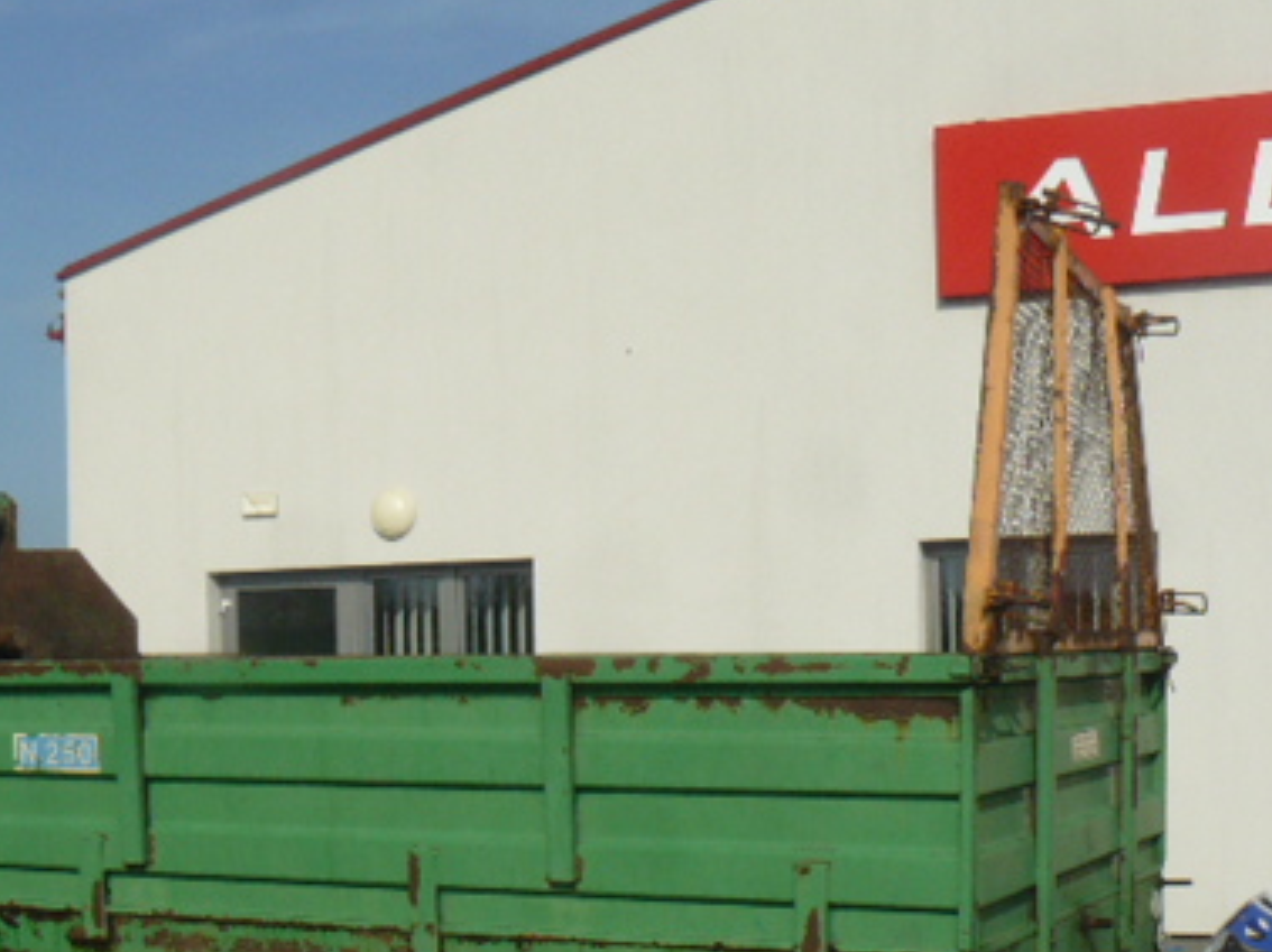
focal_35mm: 61
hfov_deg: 31.6
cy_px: 787
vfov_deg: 23.6
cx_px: 522
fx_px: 2240
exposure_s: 1/500
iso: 100
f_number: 7.1
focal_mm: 6
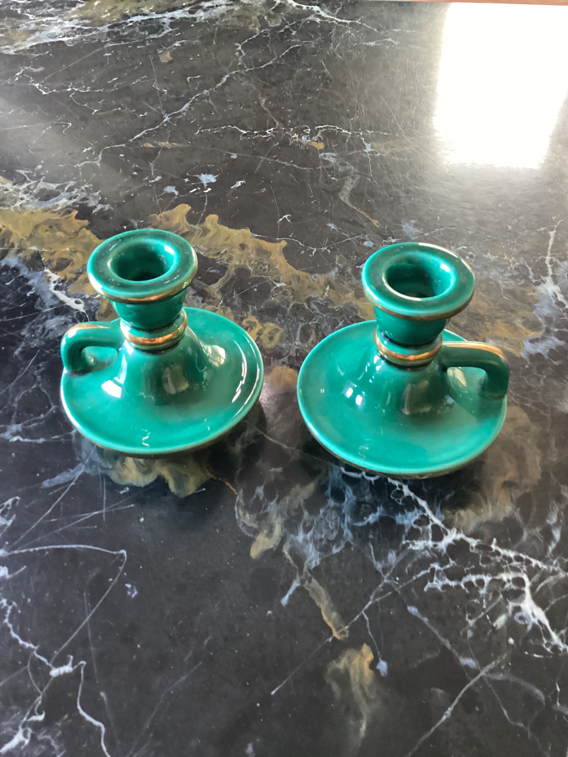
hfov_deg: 45.4
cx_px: 284
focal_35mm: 31
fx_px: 678
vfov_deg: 58.4
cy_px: 378
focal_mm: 3.3
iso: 640
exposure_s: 1/30
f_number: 2.4
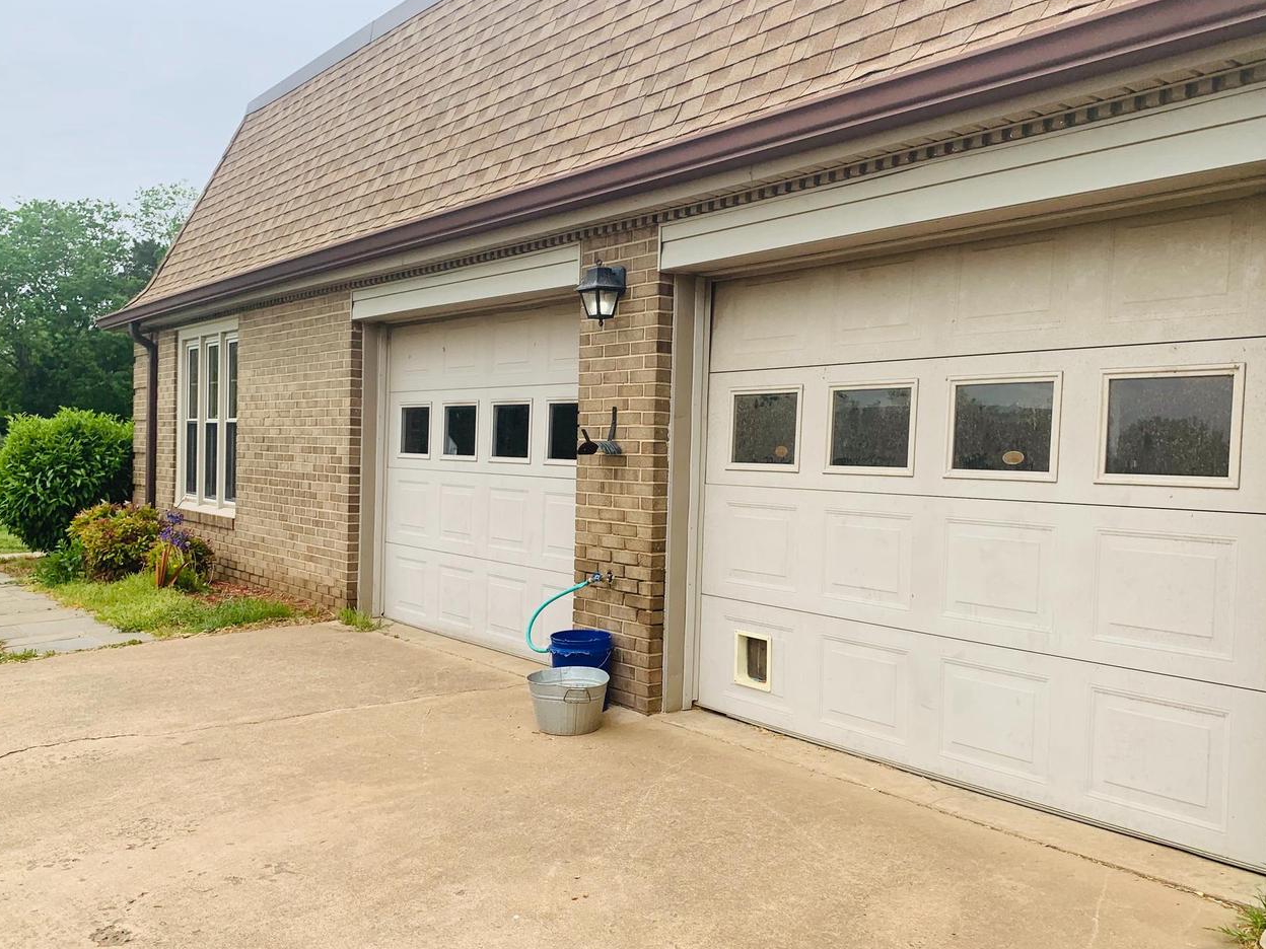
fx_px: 1097
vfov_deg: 46.8
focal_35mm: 30
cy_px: 499
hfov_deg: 60.0
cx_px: 653
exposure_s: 1/1992
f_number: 1.8
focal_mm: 4.25
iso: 25
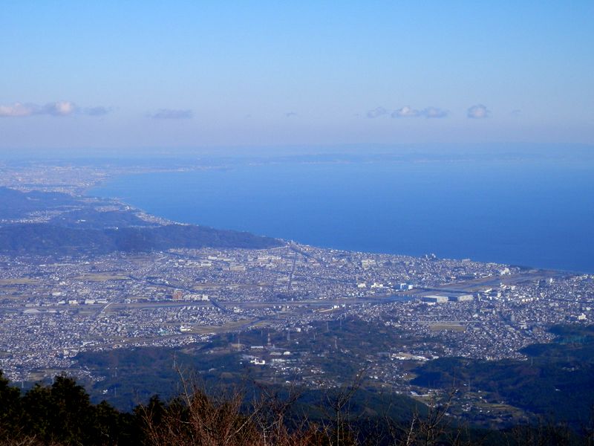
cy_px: 223
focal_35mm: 88
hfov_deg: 22.3
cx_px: 297
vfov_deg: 16.8
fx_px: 1510
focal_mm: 15.8
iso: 100
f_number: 13.5
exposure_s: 1/160
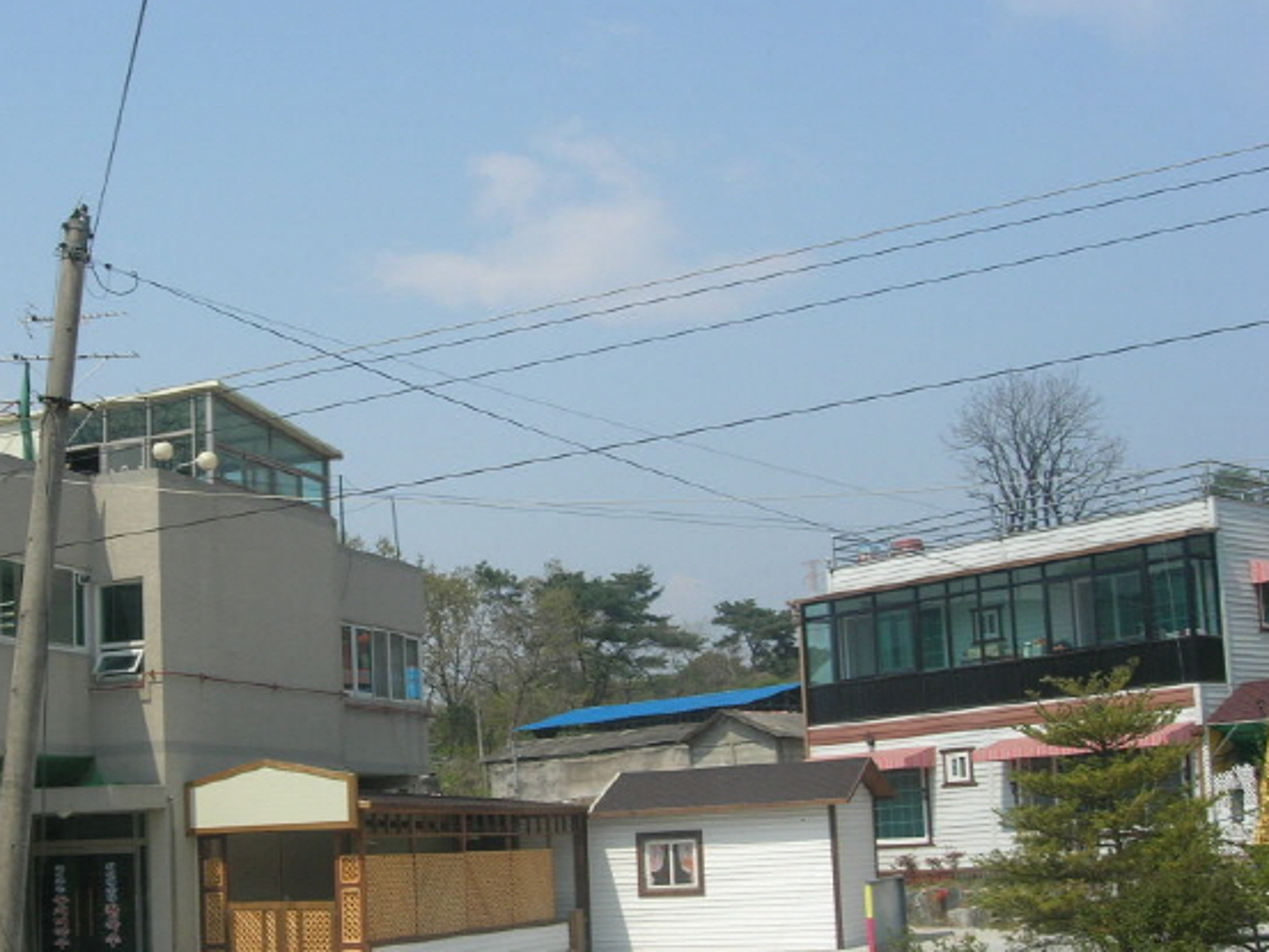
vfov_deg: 26.5
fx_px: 2017
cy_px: 592
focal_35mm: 55
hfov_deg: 34.5
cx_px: 399
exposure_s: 1/742
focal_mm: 7.8
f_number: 4.8
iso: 64
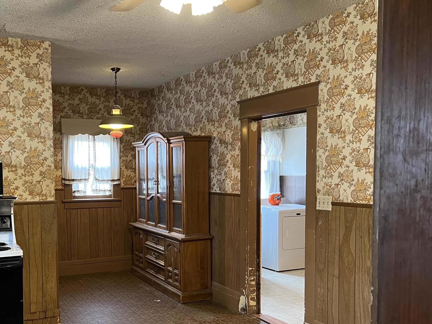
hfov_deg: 48.9
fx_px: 462
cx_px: 129
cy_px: 195
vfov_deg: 38.5
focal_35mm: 37
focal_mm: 5.7
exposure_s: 1/60
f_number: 1.5
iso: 320
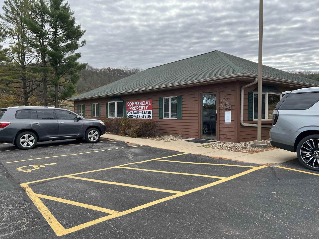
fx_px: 240
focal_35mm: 26
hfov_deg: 67.3
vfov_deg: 53.1
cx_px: 160
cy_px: 120
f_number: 1.5
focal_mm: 5.7
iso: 50
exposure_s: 1/1395
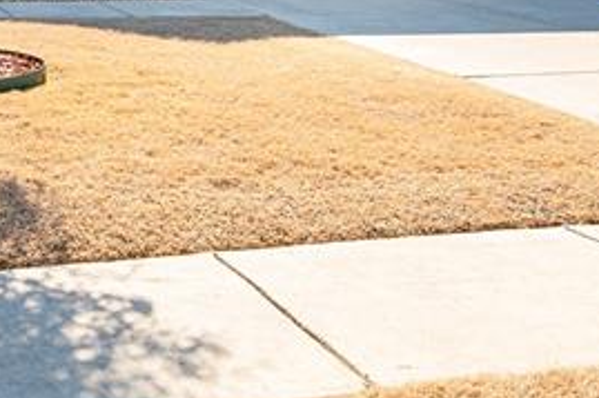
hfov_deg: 31.4
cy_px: -68
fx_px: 1014
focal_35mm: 61
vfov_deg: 20.9
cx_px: 62
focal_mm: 16
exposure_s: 1/250
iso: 100
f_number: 7.1
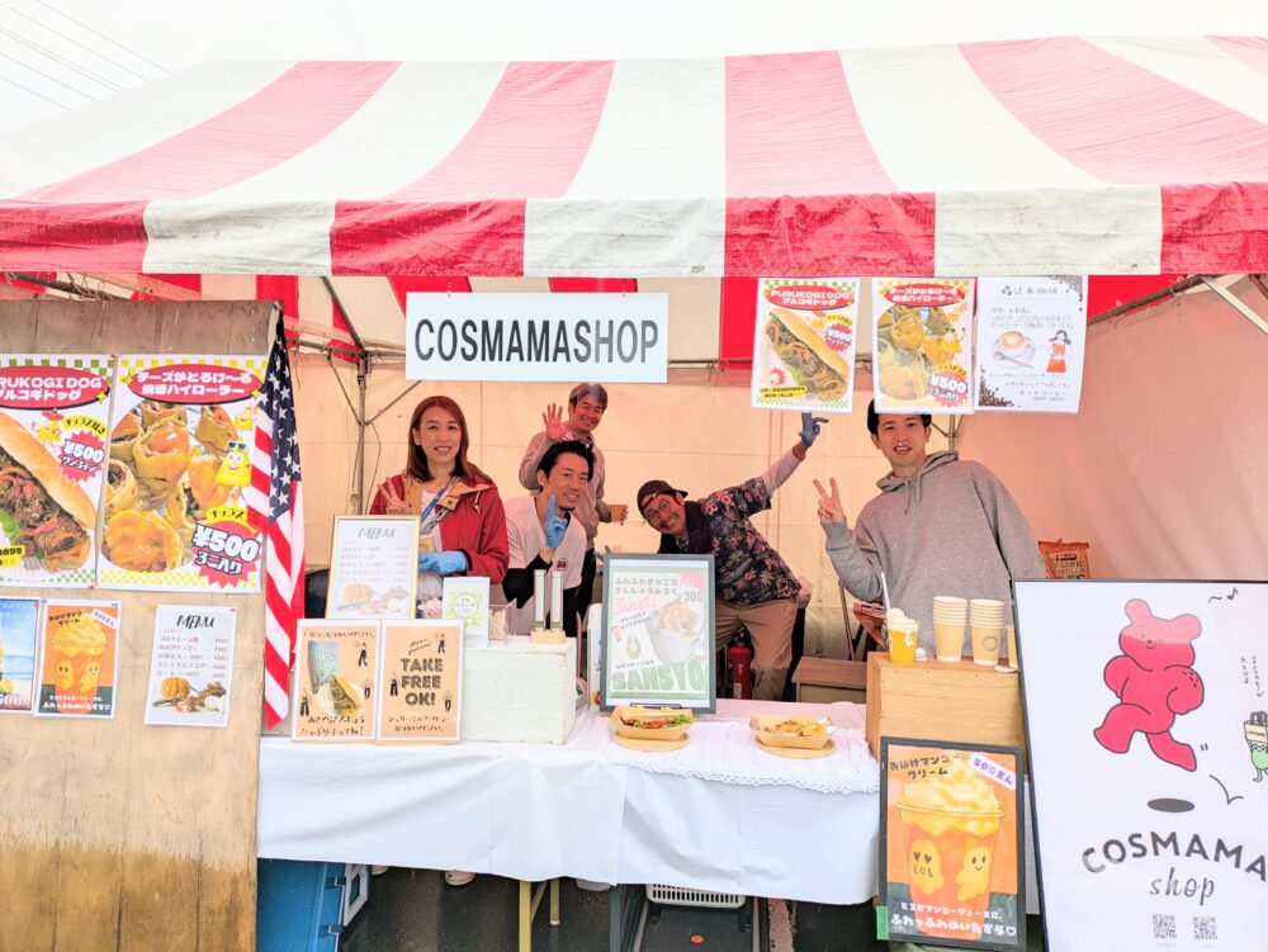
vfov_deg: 54.9
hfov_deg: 69.4
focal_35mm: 25
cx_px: 634
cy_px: 476
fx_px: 916
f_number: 1.89
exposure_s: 1/285
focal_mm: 5.43
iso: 38
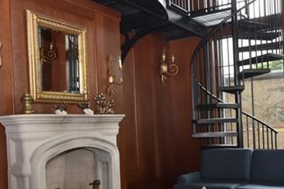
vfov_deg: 30.9
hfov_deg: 45.2
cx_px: 168
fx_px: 339
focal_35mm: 43
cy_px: 129
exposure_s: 1/125
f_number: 5.6
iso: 800
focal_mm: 10
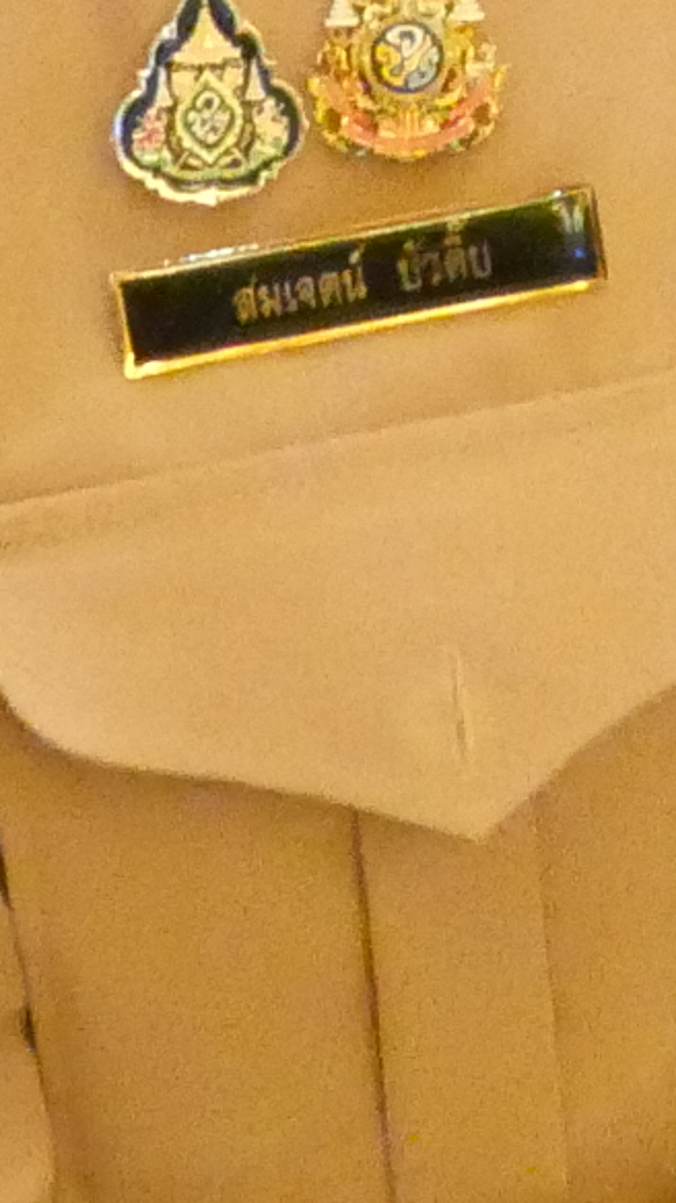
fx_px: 5105
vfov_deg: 12.6
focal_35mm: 160
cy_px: -760
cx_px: 1340
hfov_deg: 7.3
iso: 6400
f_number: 7.1
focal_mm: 12
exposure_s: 1/25
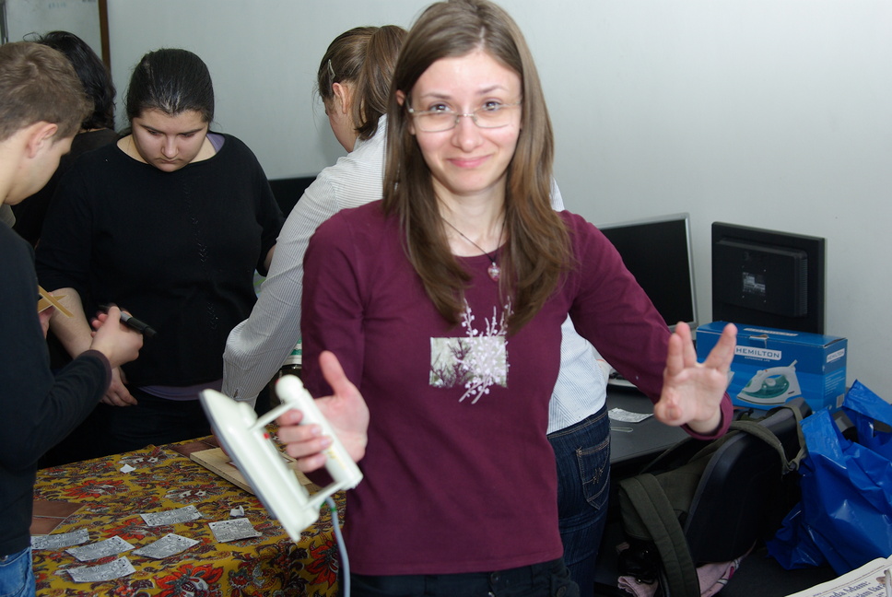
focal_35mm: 57
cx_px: 446
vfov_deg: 23.8
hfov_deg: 35.0
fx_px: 1414
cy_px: 298
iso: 200
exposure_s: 1/60
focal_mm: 38
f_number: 4
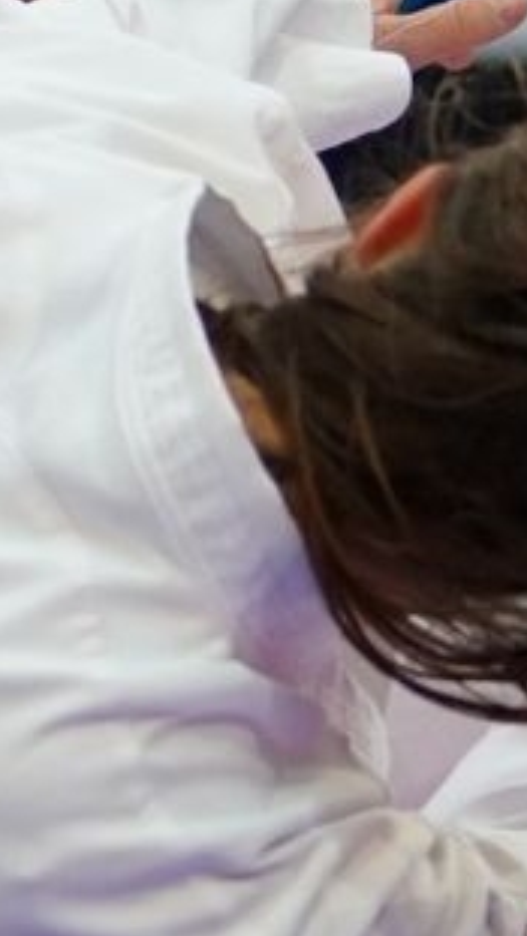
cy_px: 491
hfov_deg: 1.4
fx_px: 21235
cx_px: -1497
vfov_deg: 2.5
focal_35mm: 855
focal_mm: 94
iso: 1250
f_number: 2.8
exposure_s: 1/1000
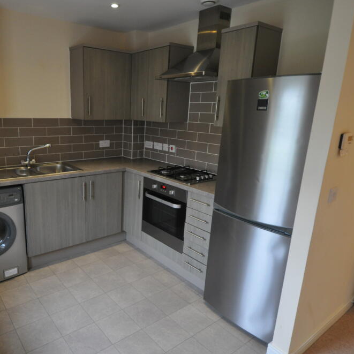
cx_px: 120
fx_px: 297
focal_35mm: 26
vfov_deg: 61.6
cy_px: 181
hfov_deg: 60.3
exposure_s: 1/60
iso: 800
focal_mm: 13
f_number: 4
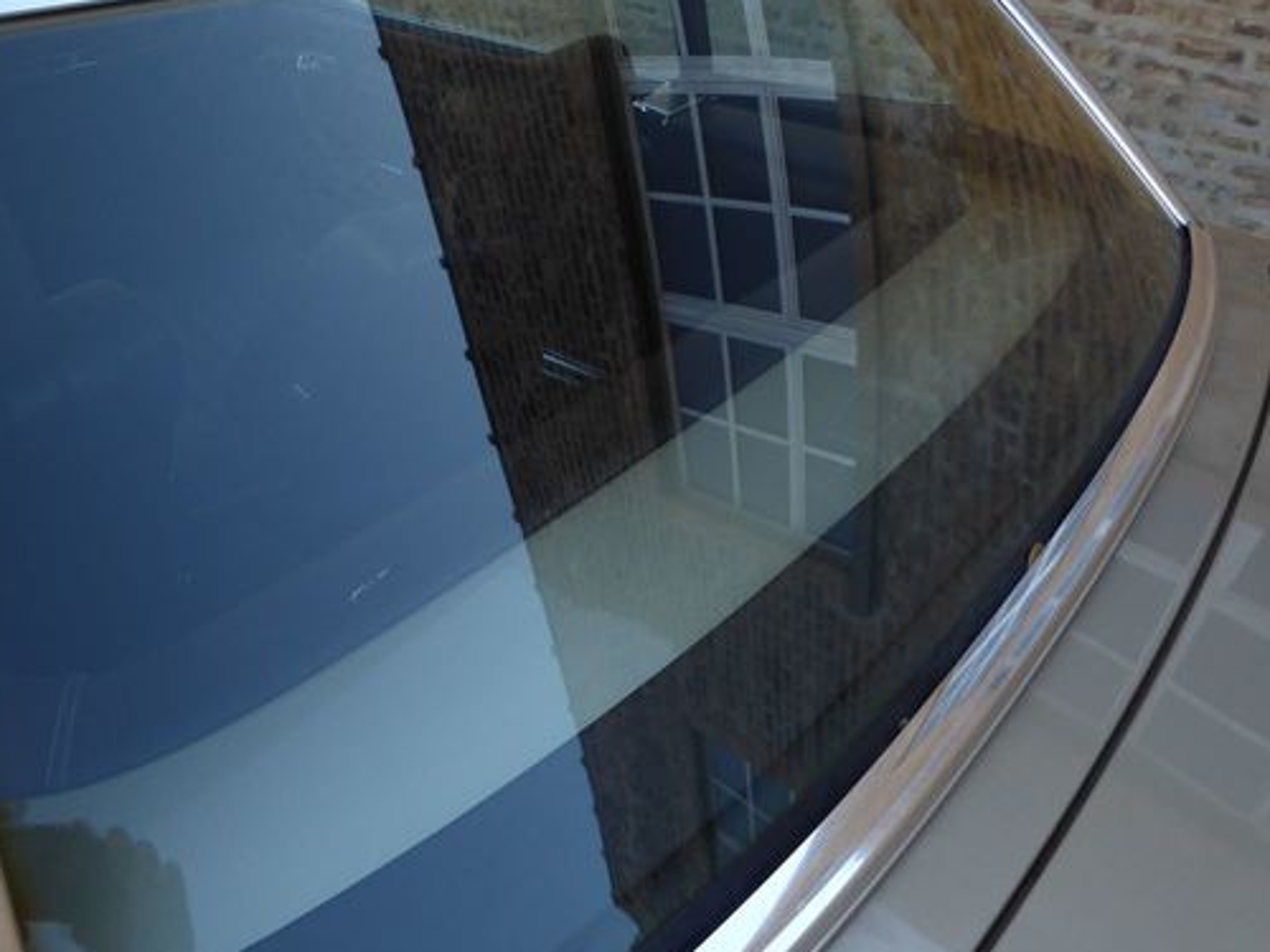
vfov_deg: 44.1
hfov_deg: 56.7
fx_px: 1174
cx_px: 584
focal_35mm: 32
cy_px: 442
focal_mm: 4.3
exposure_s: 1/200
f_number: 3.3
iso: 100
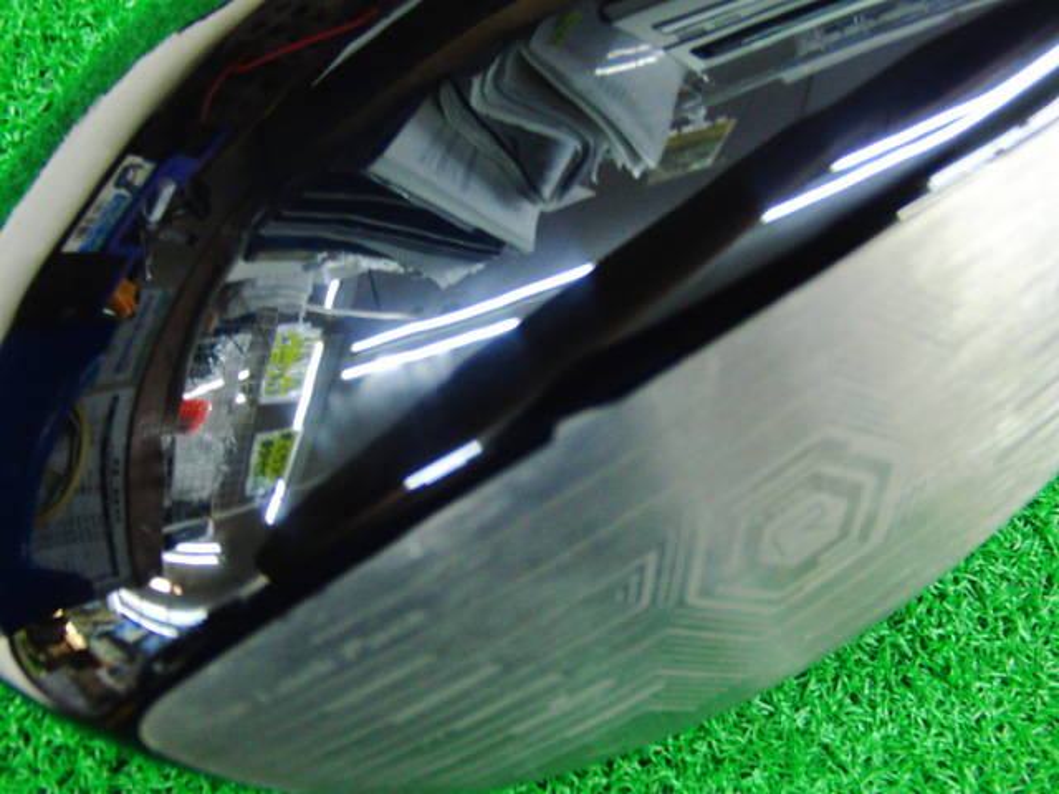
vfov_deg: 38.7
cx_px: 530
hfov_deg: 50.1
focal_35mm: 37
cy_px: 397
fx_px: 1132
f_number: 3.6
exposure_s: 1/13
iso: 400
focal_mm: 6.42
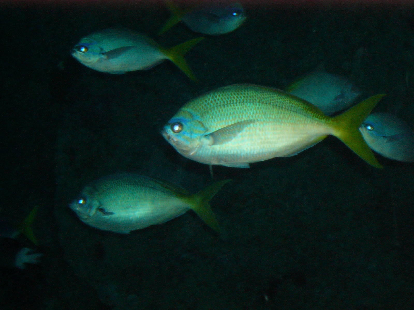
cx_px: 207
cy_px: 155
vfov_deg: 14.1
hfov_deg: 18.7
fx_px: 1256
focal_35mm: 105
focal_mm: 17.4
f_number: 4.9
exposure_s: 1/60
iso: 300
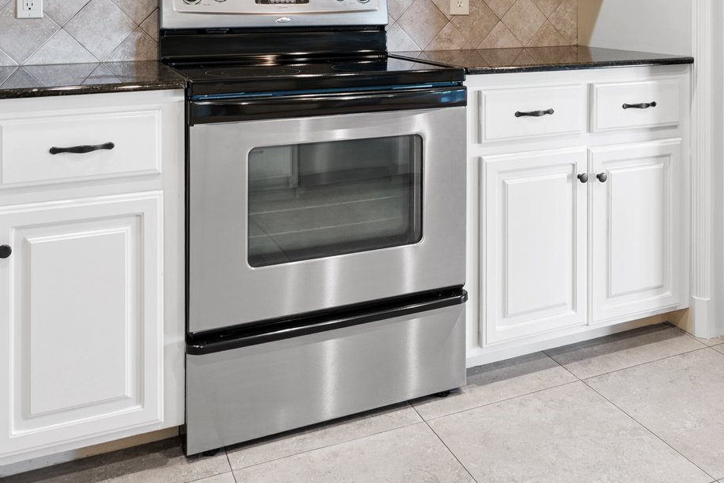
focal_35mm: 36
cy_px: 20
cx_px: 406
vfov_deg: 34.2
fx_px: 724
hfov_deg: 53.0
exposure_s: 1/15
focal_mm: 16
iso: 200
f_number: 7.1
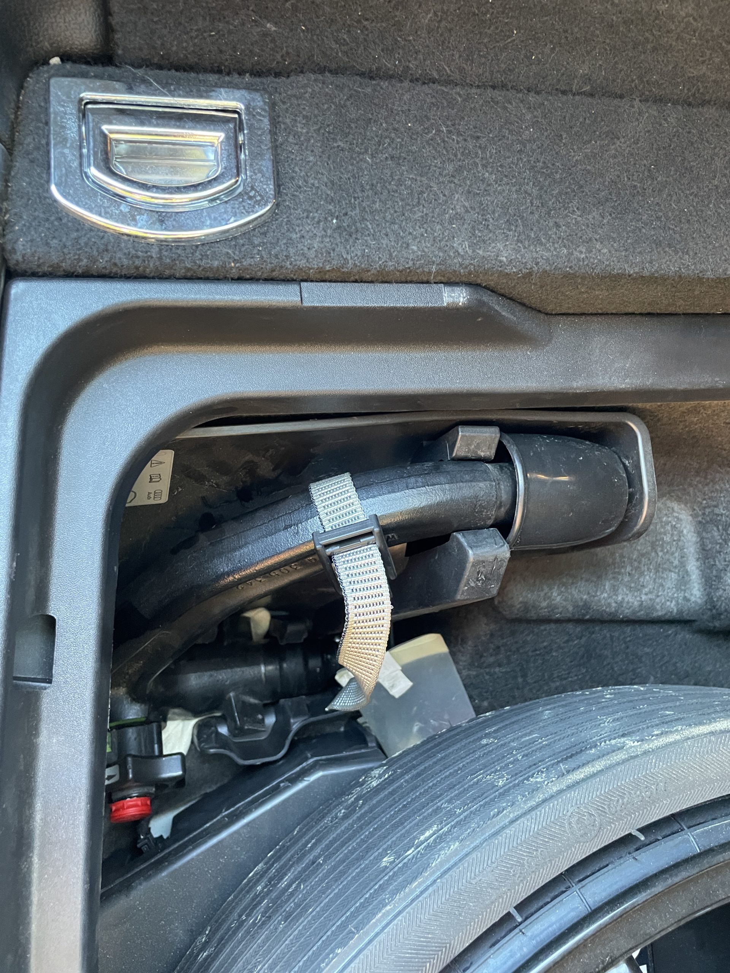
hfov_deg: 53.1
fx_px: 731
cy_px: 486
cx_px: 365
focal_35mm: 26
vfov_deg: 67.3
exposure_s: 1/46
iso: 500
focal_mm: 4.2
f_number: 1.6
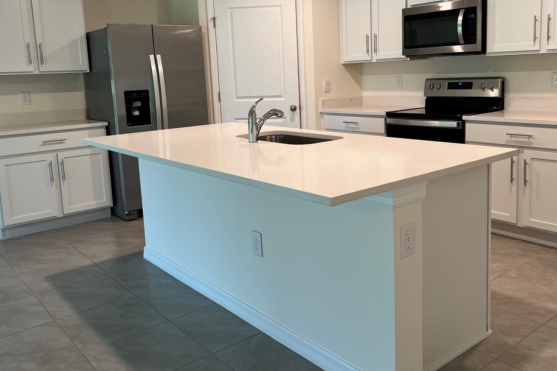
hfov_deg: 57.2
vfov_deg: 39.7
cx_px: 291
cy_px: 136
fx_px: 511
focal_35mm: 33
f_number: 1.5
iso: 64
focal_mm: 5.7
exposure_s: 1/60
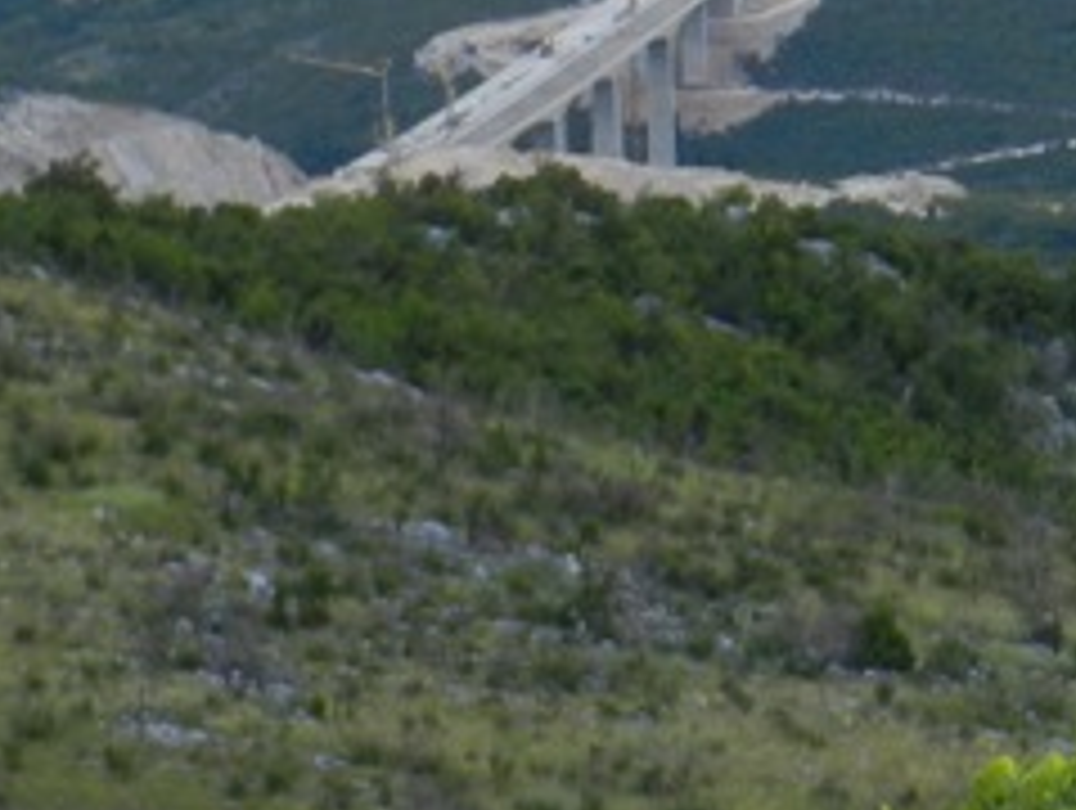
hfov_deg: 6.1
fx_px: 10118
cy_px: -153
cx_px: 315
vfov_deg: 4.6
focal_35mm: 325
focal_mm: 13.5
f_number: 4.8
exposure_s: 1/80
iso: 160
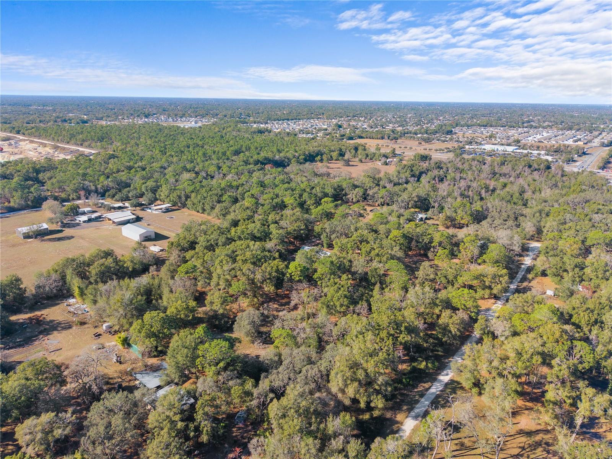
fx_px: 424
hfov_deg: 71.6
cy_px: 230
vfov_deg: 56.8
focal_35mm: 24
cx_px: 306
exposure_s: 1/1500
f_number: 1.8
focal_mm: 8.67
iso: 220
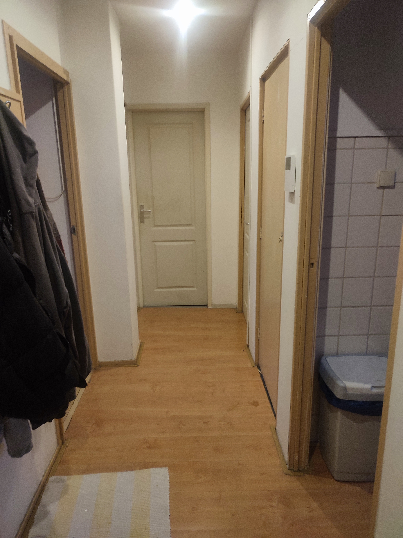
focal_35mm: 25
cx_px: 202
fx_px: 388
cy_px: 269
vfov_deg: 69.4
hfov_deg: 54.9
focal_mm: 6.04
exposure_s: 1/25
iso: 591
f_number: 1.9
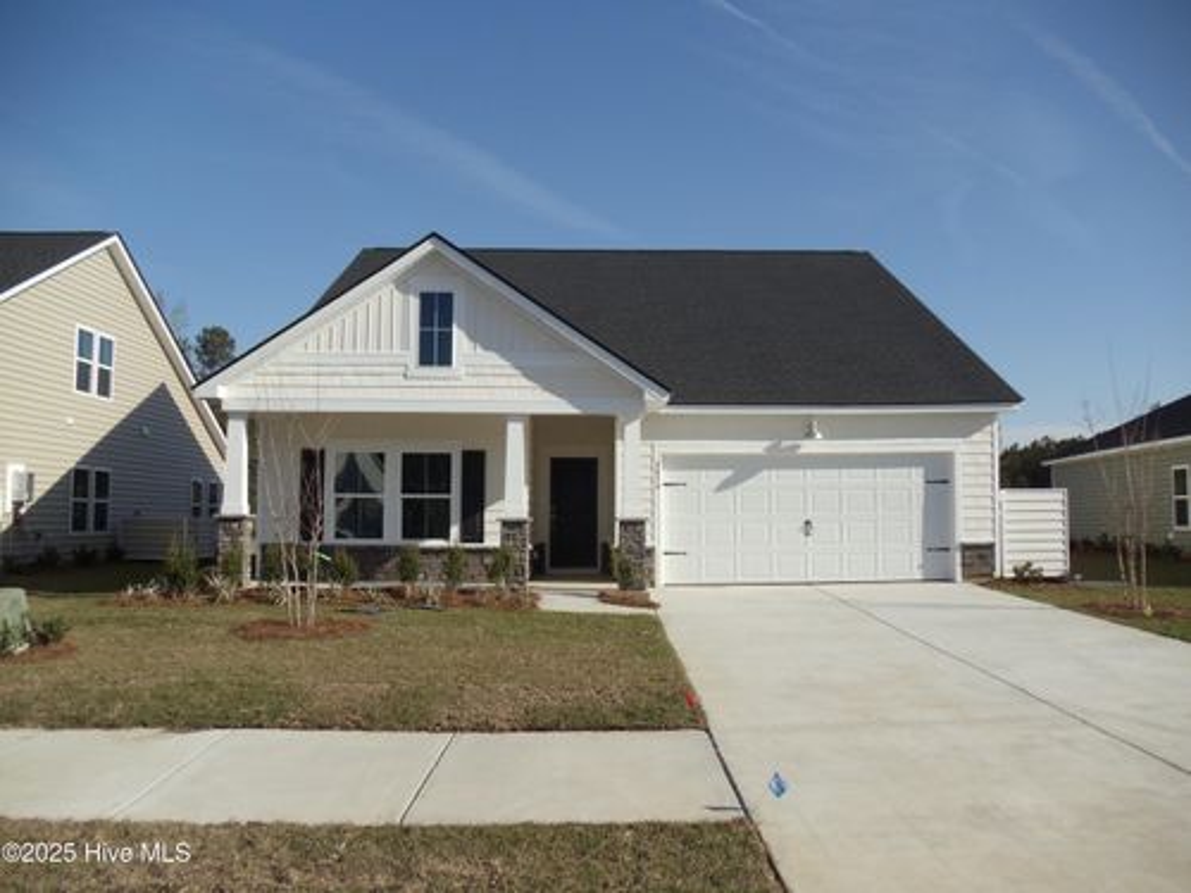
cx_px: 596
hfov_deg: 42.9
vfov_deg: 32.9
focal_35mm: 44
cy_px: 446
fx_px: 1514
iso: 100
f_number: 7.1
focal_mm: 6
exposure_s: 1/400
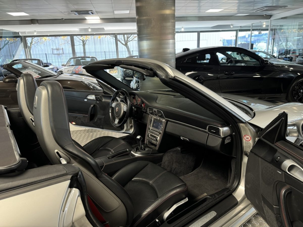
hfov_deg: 71.6
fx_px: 210
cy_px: 114
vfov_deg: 56.8
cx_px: 152
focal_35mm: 24
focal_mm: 6.76
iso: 250
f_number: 1.78
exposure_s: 1/50
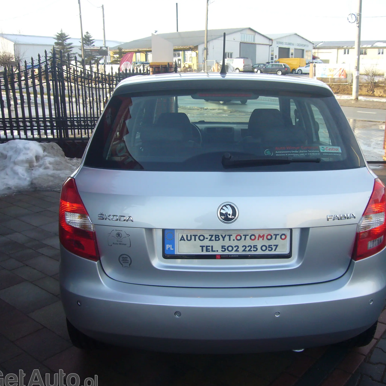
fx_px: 429
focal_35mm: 34
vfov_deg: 48.4
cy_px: 197
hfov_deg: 48.2
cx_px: 226
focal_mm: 4.6
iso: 80
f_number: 2.8
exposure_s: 1/200
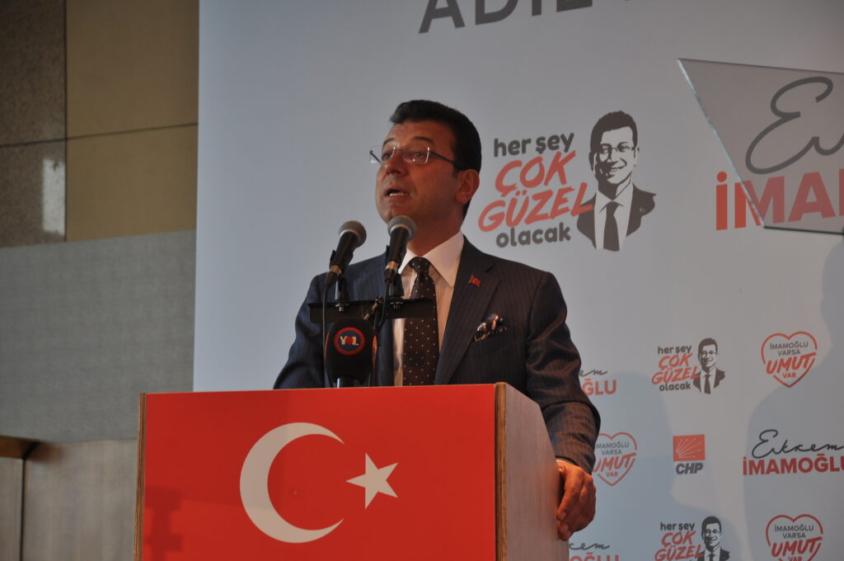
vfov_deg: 11.4
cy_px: 280
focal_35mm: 120
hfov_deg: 17.1
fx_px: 2810
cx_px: 422
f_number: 5.6
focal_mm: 80
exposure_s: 1/20
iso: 200
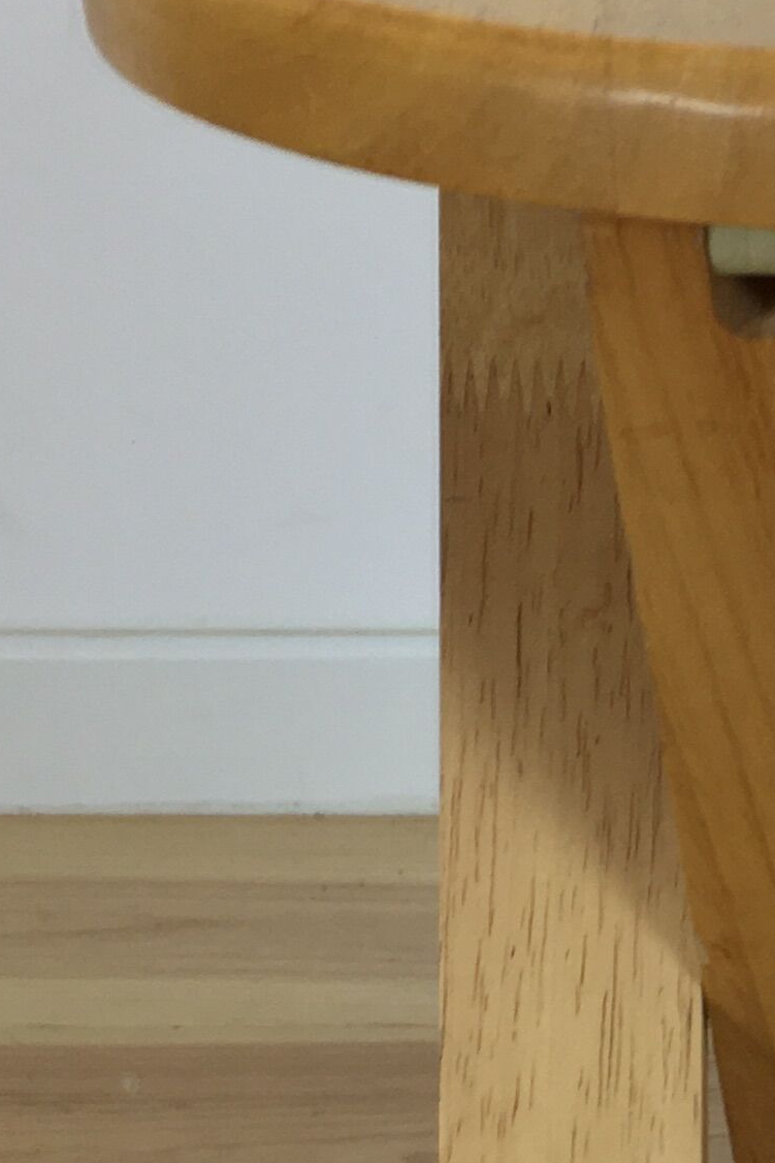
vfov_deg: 18.6
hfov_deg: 12.3
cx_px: 1035
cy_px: 1063
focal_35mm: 108
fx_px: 3486
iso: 40
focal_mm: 4.15
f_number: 2.2
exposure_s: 1/33
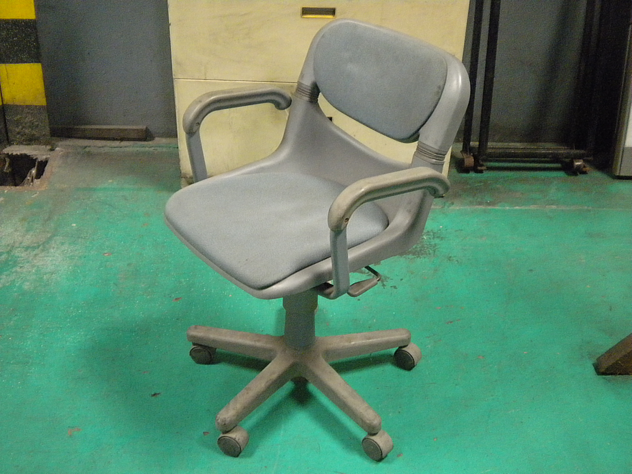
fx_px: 749
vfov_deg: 35.1
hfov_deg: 45.8
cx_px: 316
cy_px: 237
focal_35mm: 41
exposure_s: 1/16
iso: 800
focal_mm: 7.4
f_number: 3.5
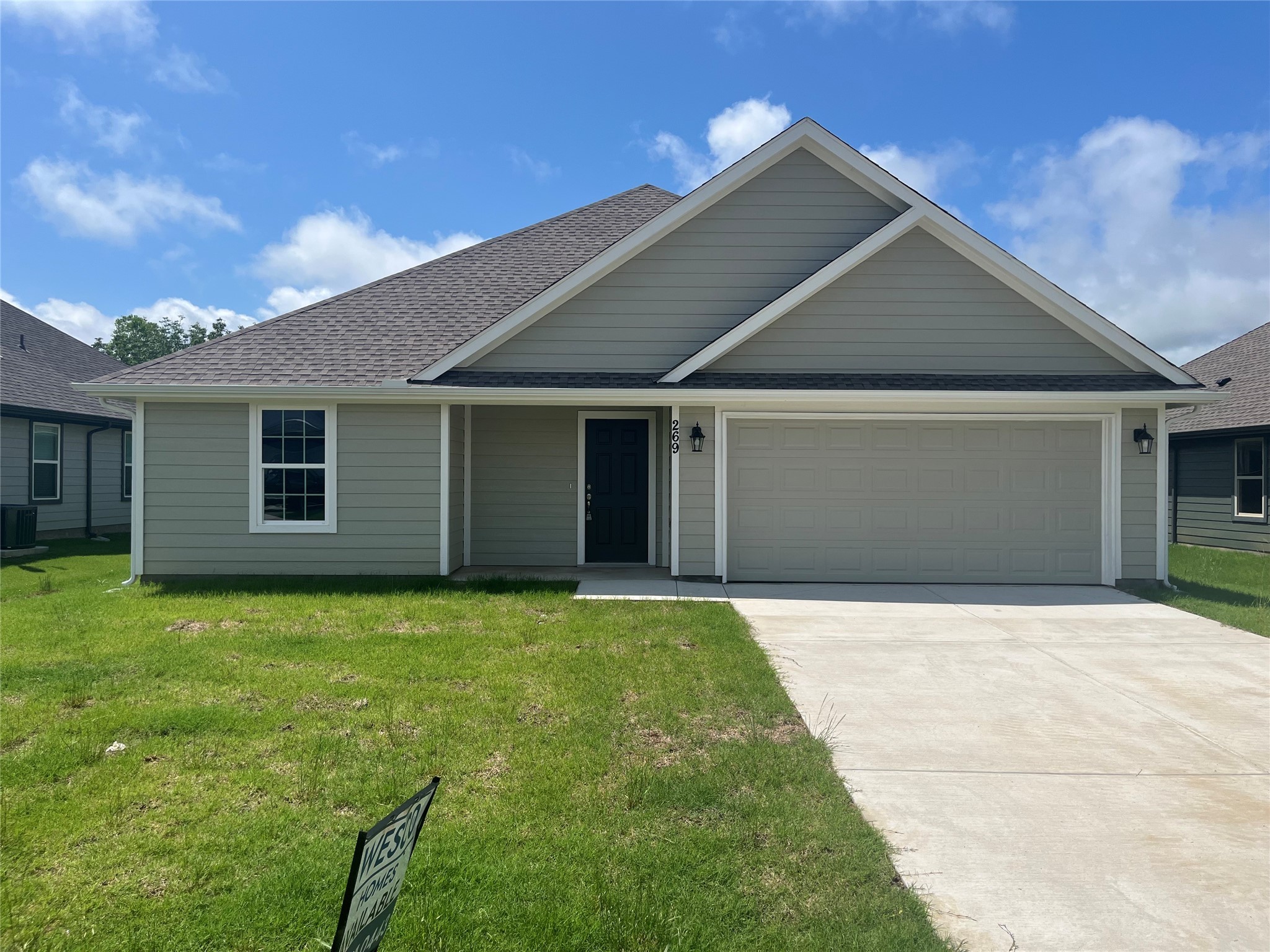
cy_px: 476
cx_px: 635
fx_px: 954
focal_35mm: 26
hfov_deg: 67.3
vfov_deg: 53.1
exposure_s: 1/5848
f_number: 1.6
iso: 50
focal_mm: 5.1
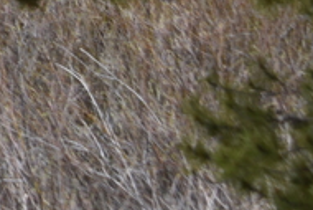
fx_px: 3802
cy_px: -481
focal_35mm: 437
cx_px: -700
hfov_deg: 4.5
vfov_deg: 3.1
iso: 100
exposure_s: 1/200
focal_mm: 65
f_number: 7.1
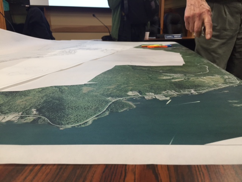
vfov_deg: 48.2
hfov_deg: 61.7
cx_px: 121
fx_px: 203
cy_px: 91
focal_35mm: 29
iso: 50
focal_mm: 4.15
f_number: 2.2
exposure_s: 1/30
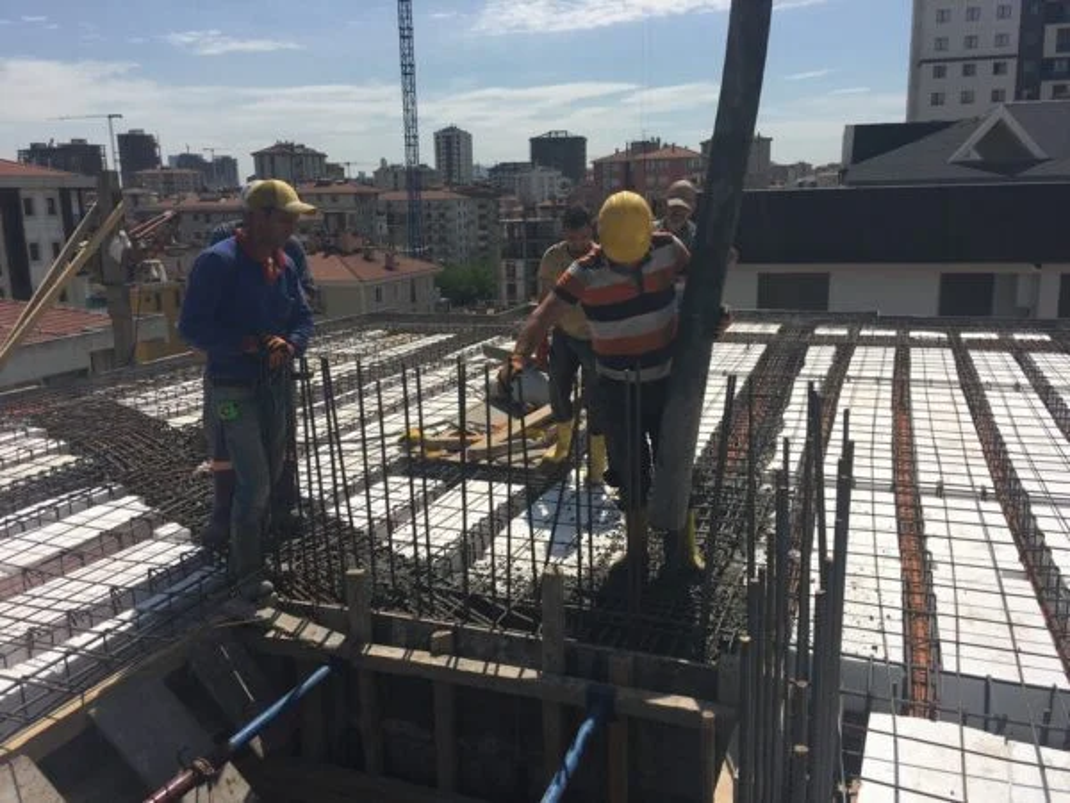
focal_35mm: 29
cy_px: 402
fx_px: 896
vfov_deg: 48.2
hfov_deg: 61.7
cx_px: 535
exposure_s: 1/4274
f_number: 2.2
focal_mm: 4.15
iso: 25
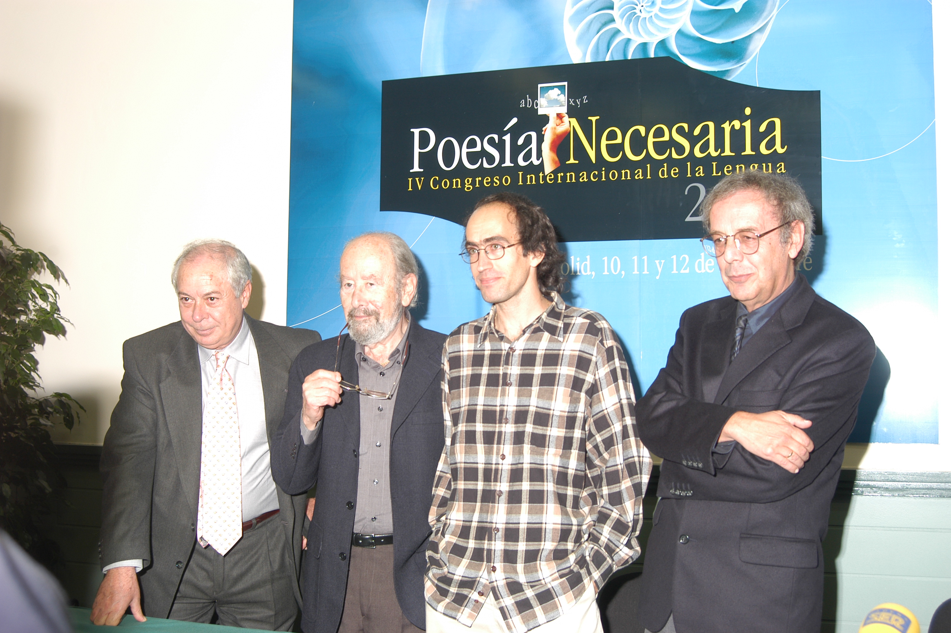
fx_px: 1109
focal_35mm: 42
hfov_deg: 46.4
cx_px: 476
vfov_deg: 31.8
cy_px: 316
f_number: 4.5
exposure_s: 1/80
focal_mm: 28
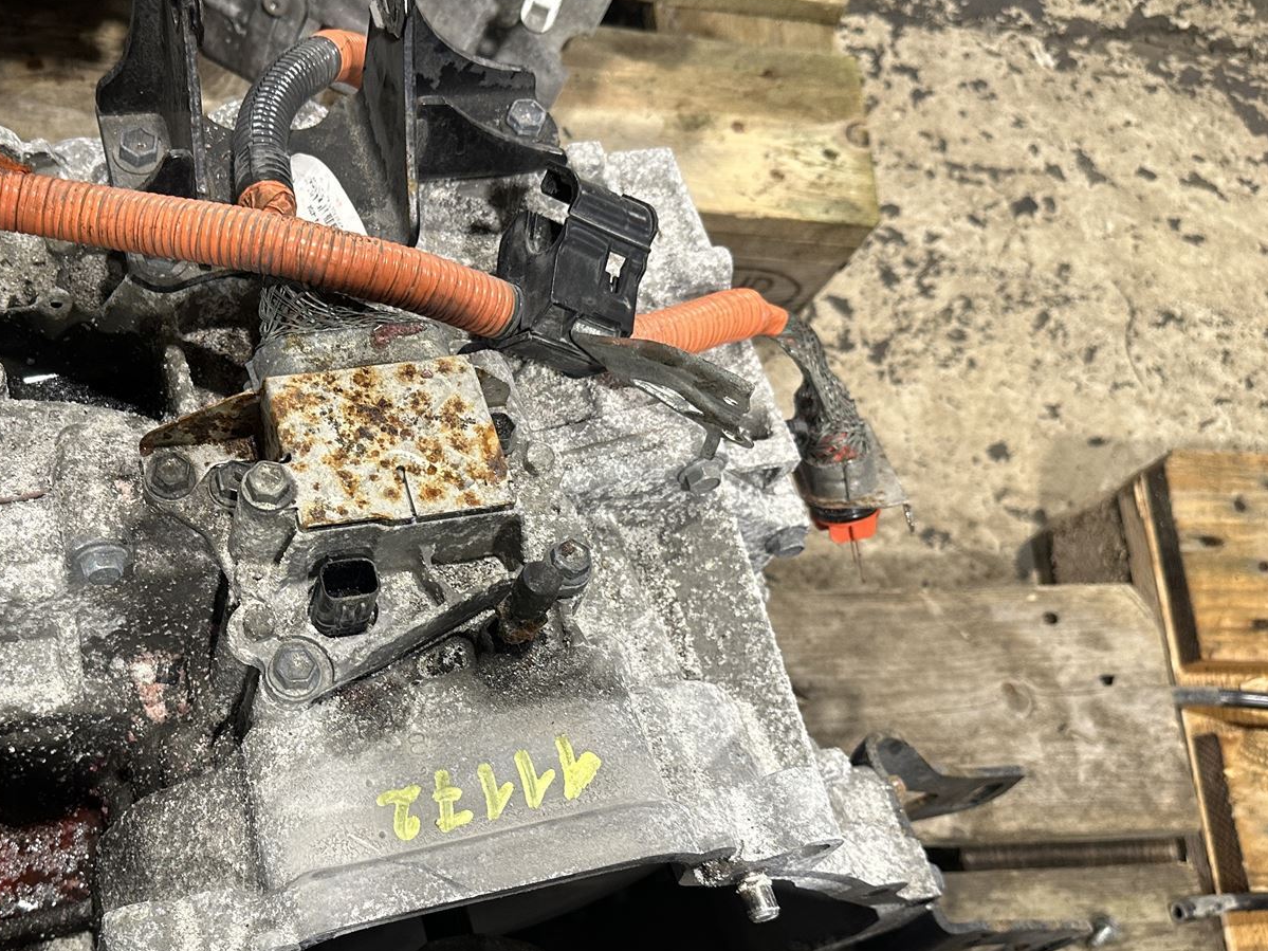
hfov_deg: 44.3
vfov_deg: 34.9
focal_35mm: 41
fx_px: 1502
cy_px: 619
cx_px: 326
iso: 160
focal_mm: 6.86
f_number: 1.78
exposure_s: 1/100
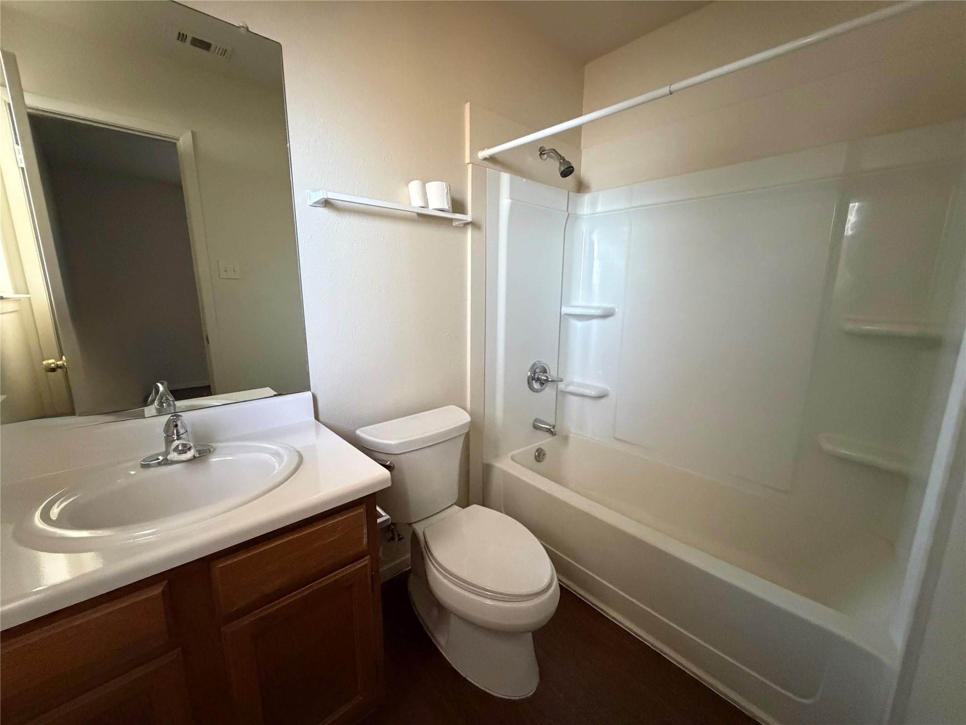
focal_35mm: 14
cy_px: 362
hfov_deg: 102.1
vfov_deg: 85.7
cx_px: 483
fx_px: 391
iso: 1000
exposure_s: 1/60
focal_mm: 2.22
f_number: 2.2
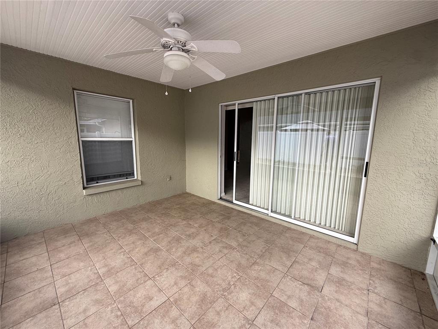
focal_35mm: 14
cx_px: 219
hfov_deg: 102.1
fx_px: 177
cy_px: 164
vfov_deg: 85.7
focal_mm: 2.22
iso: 50
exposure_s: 1/99
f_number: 2.2
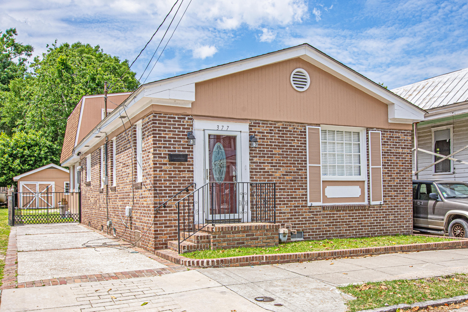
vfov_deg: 43.6
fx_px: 390
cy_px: 156
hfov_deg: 61.9
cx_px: 234
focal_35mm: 30
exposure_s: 1/500
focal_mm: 20
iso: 320
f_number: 10
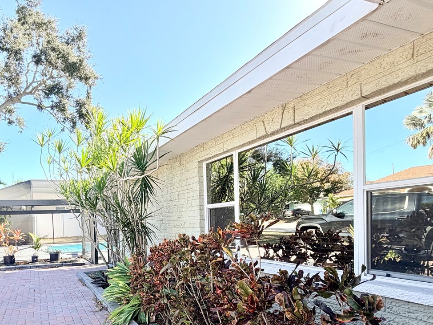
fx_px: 288
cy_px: 234
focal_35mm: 23
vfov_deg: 56.6
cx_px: 143
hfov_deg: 71.7
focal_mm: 2.22
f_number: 2.2
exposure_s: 1/502
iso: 50
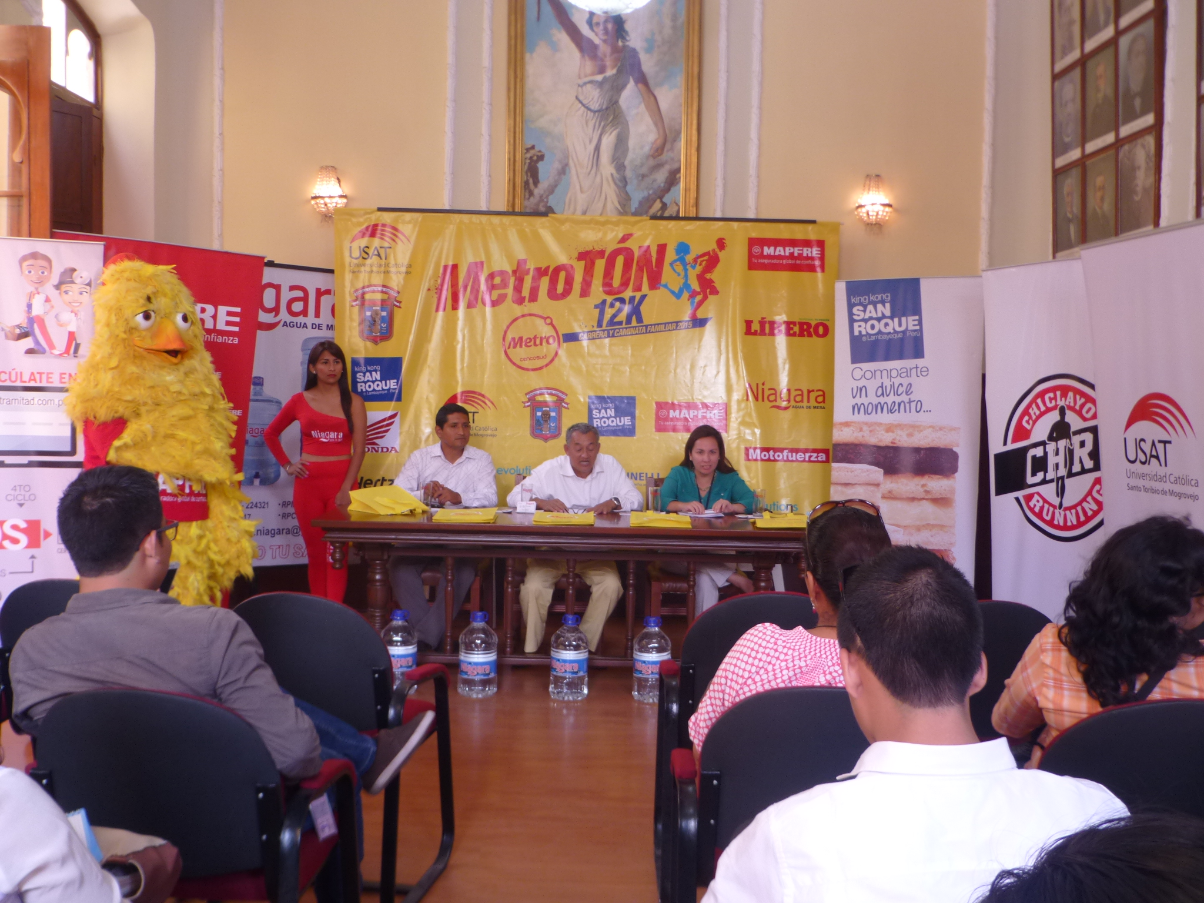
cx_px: 602
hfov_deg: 54.0
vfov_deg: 41.8
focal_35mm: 34
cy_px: 452
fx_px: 1183
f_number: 3.7
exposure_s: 1/15
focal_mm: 6.1
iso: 100
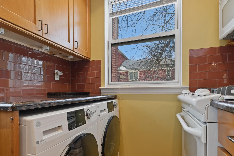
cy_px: 91
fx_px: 136
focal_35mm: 21
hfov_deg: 80.8
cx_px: 101
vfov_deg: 59.2
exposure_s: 1/6
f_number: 11
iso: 100
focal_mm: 18
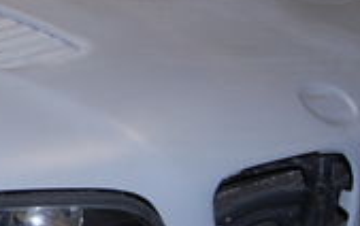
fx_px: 1305
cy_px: 100
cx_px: -134
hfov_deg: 14.9
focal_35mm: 133
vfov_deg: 9.9
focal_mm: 23
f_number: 3.8
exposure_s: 1/60
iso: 400
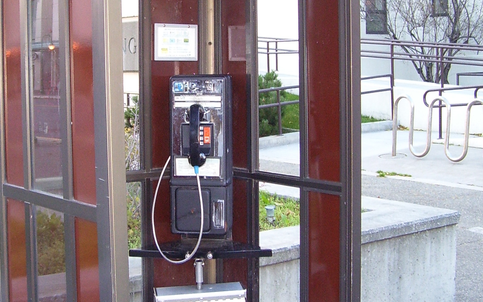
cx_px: 202
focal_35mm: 64
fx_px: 842
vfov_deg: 20.3
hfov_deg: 31.9
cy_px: 106
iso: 125
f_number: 2.7
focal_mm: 5.6
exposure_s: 1/60
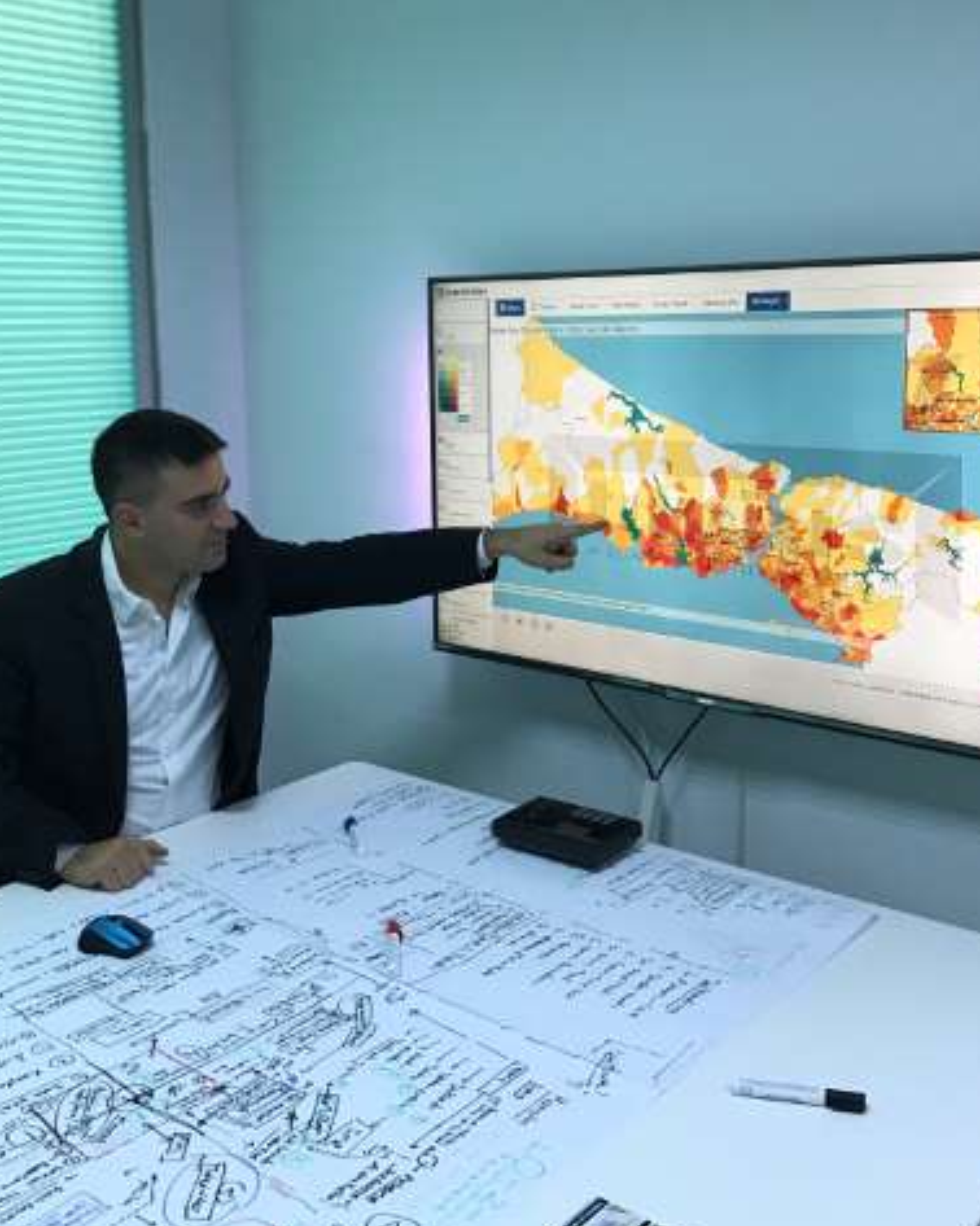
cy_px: 495
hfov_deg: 40.1
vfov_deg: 48.8
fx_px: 1342
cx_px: 521
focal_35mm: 37
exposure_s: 1/25
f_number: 1.8
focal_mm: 3.99
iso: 32
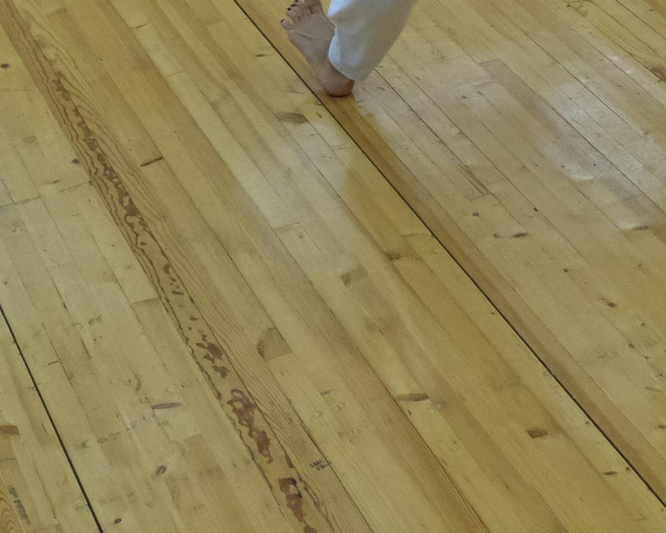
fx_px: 2169
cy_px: -226
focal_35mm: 110
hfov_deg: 16.8
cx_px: 783
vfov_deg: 13.3
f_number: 4.2
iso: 2500
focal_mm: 22.1
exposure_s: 1/320
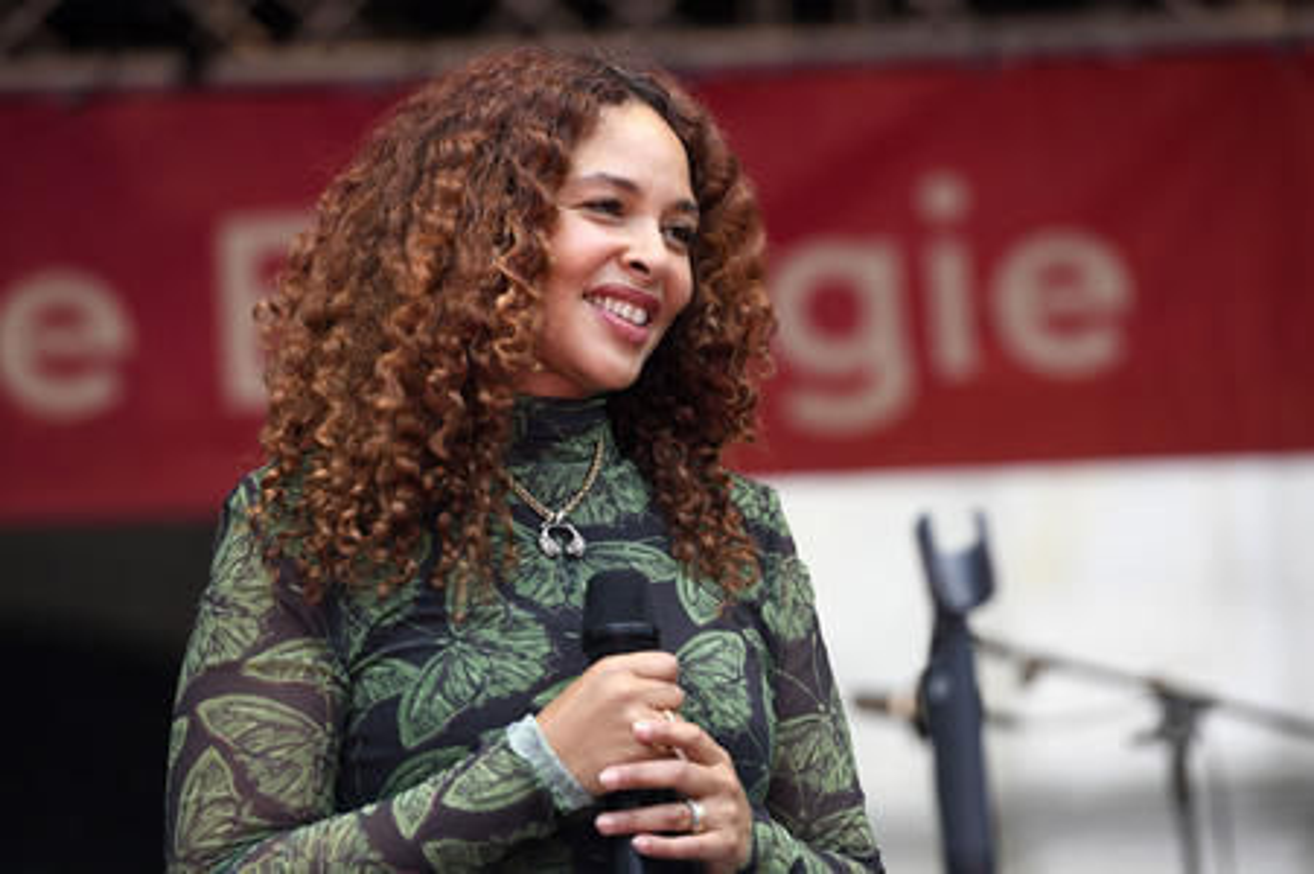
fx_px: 7294
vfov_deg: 6.9
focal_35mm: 200
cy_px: 437
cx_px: 657
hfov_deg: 10.3
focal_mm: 200
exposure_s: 1/800
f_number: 4.5
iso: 640
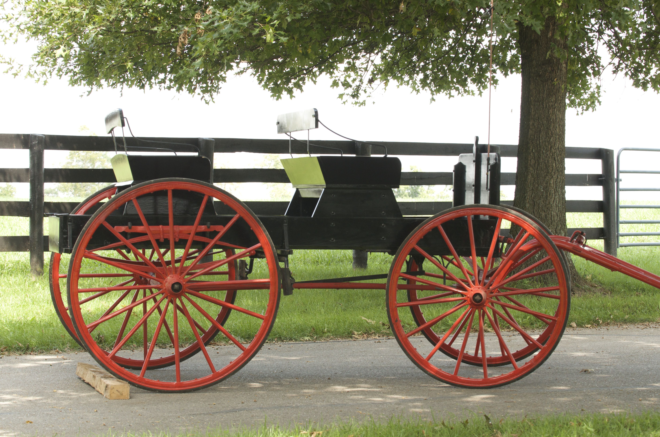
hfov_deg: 19.5
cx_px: 330
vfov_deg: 13.0
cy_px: 218
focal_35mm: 105
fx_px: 1921
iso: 640
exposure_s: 1/160
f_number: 5.6
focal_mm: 70
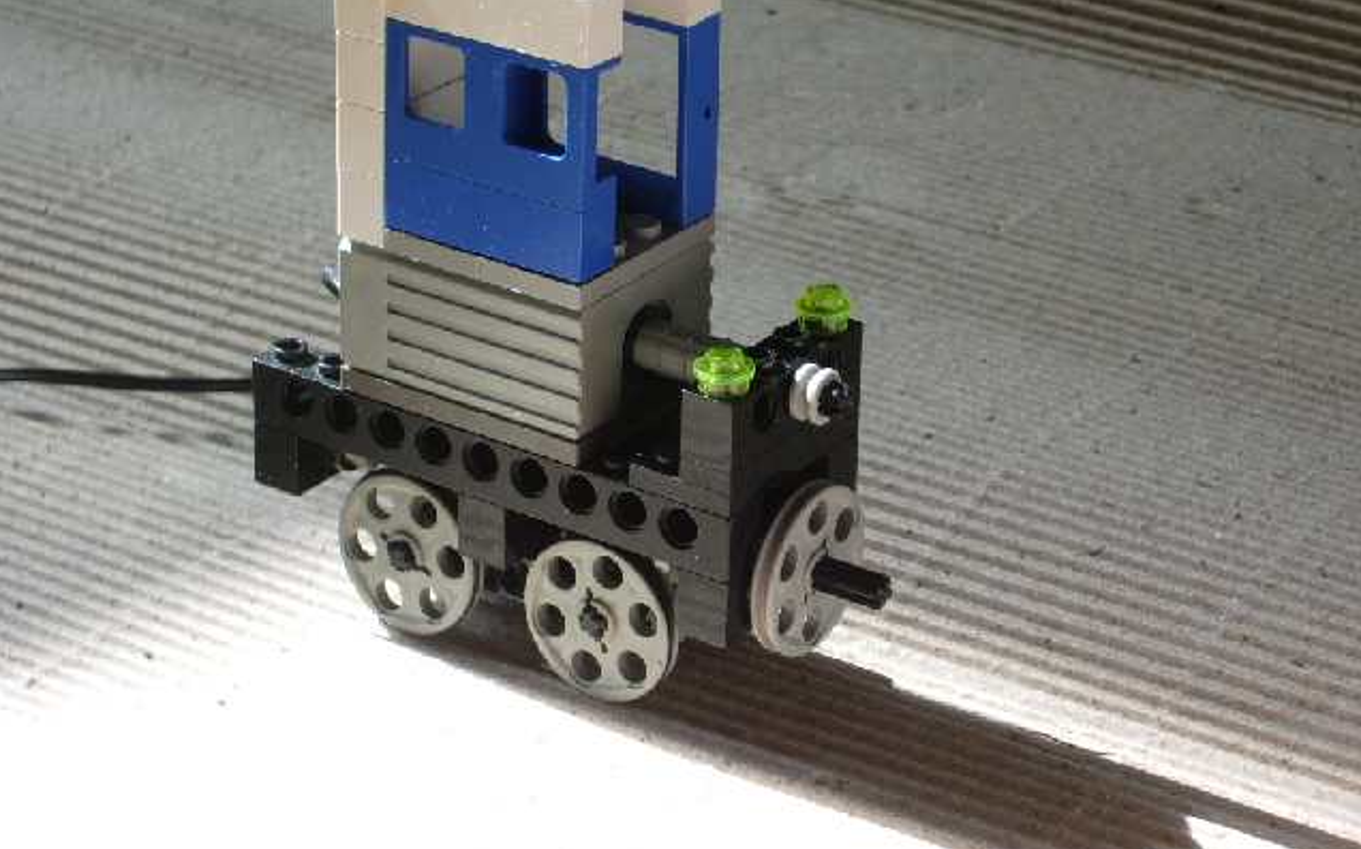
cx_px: 678
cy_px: 368
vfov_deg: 13.7
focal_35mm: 95
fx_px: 3522
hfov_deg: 21.9
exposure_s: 1/100
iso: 100
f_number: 4.4
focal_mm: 14.6
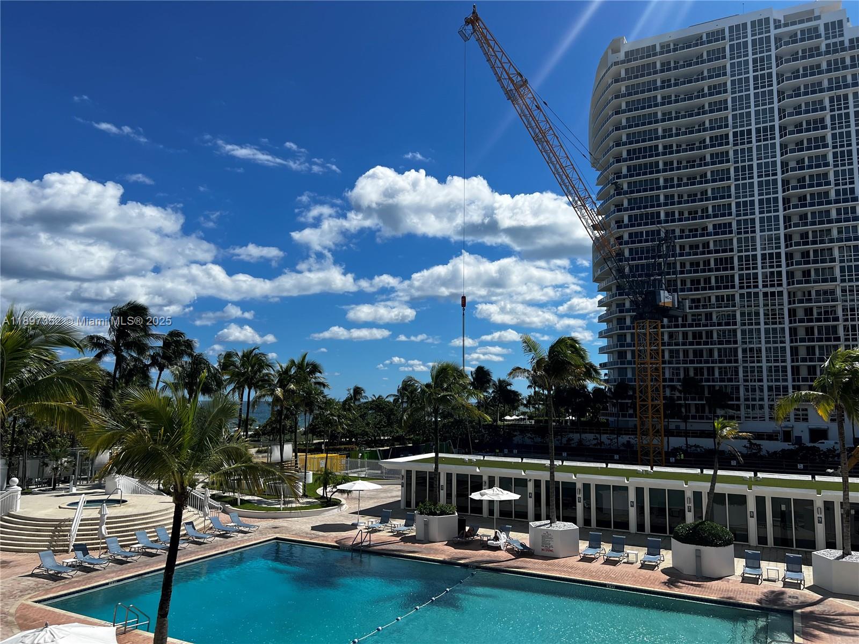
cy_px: 322
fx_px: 645
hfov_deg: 67.3
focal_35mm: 26
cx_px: 430
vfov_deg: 53.1
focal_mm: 5.7
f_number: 1.5
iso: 50
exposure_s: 1/8000
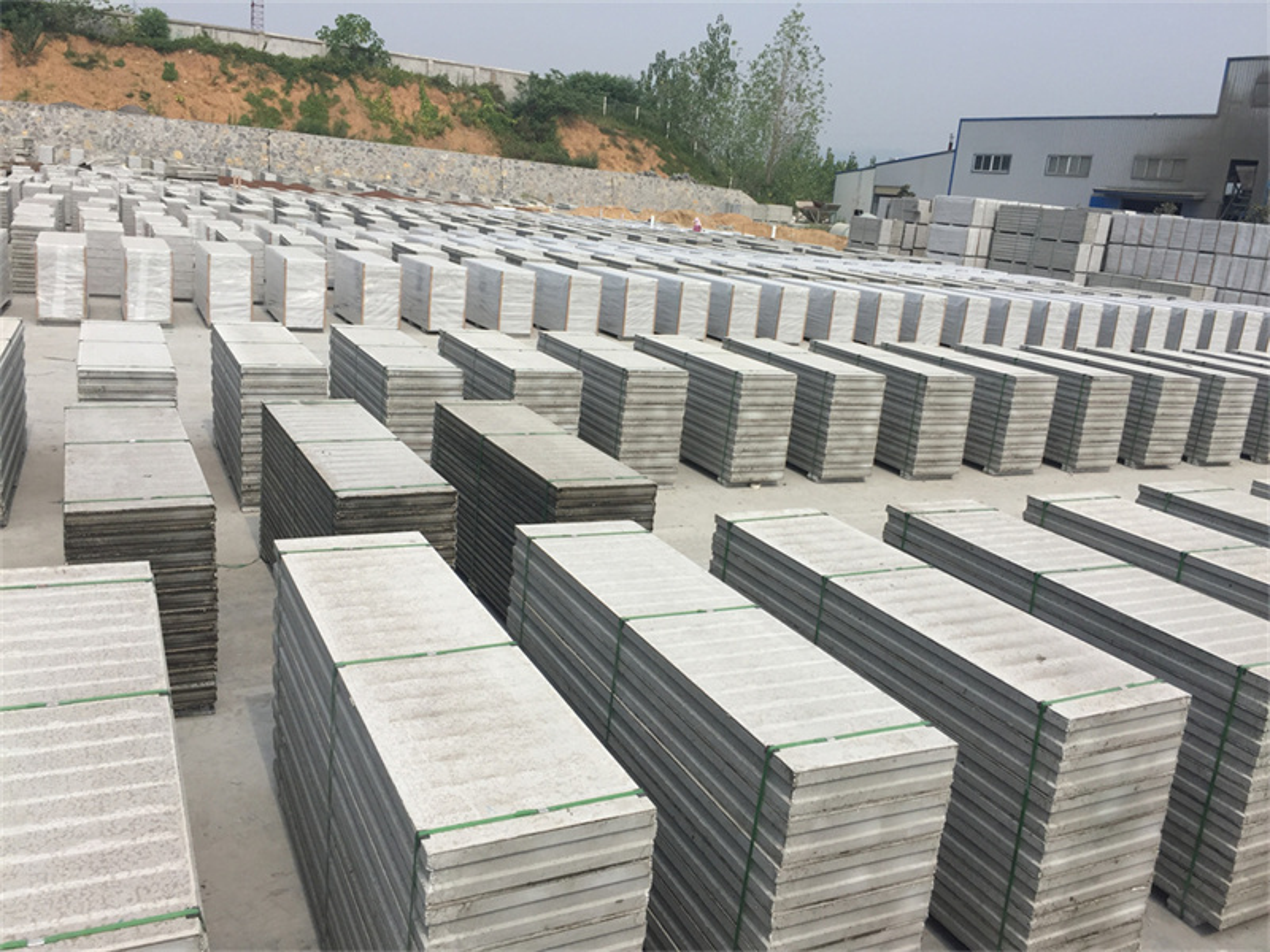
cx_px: 635
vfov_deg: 48.2
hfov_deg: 61.7
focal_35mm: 29
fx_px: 1064
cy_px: 476
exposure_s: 1/3597
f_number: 2.2
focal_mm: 4.15
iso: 32
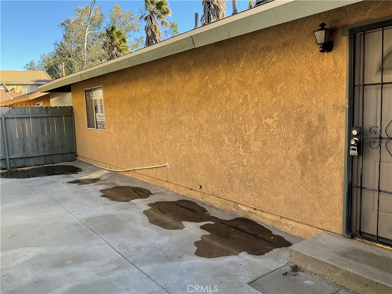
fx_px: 328
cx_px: 196
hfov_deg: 61.7
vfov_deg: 48.2
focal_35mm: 29
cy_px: 147
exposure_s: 1/210
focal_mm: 3
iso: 25
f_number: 1.8
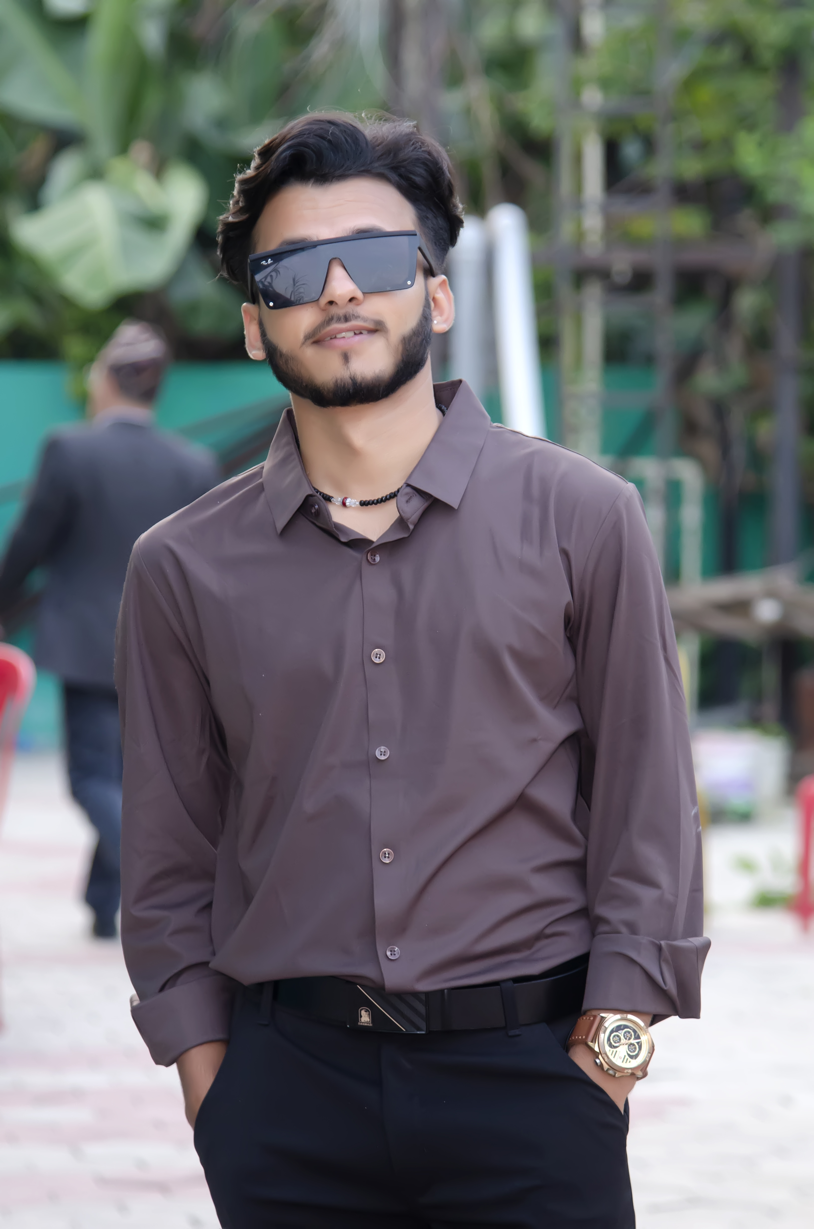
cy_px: 614
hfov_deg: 9.6
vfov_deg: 14.4
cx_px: 407
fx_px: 4855
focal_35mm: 142
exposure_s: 1/160
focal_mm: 95
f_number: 4
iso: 1000
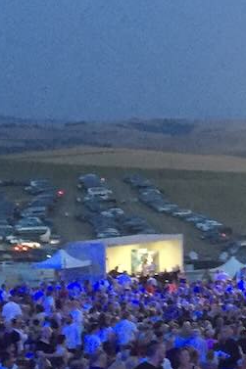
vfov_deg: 14.2
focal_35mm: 144
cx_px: 668
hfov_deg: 8.4
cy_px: 142
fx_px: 1477
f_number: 2.2
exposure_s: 1/33
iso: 250
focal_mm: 4.15
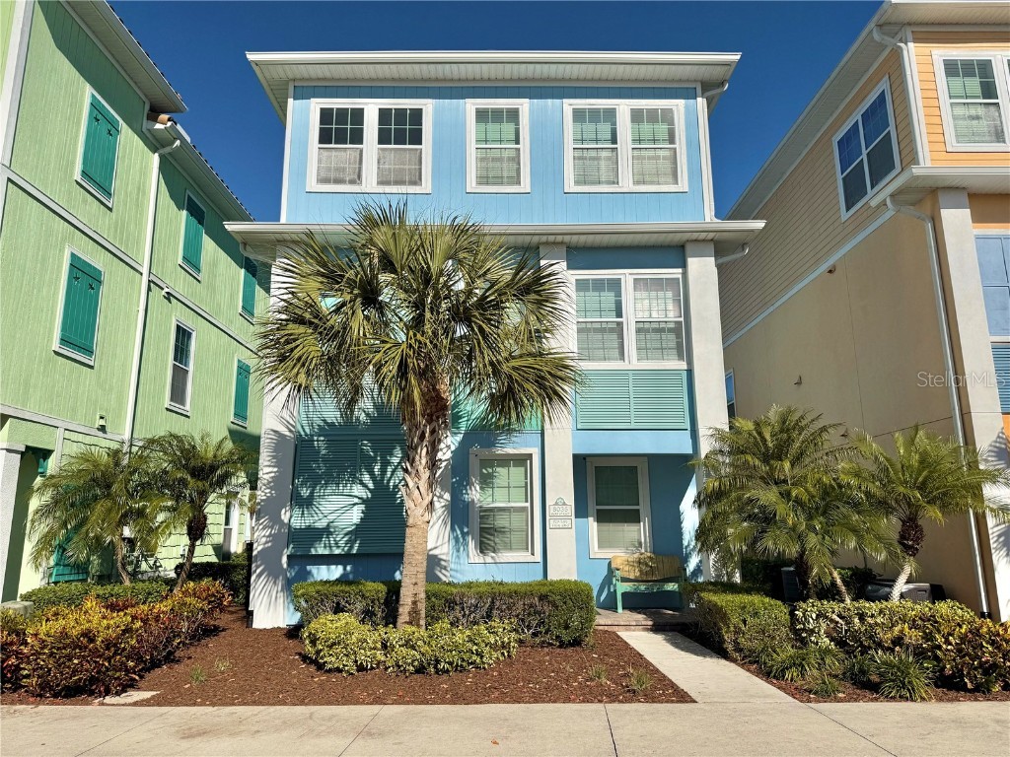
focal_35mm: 24
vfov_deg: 56.8
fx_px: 700
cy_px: 378
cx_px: 505
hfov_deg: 71.6
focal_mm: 6.76
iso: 80
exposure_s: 1/11905
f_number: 1.78
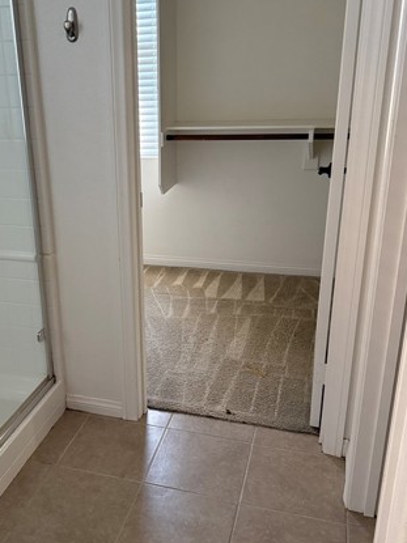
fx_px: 580
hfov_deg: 37.9
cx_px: 116
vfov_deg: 50.1
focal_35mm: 37
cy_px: 288
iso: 800
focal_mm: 6.76
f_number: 1.78
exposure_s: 1/40
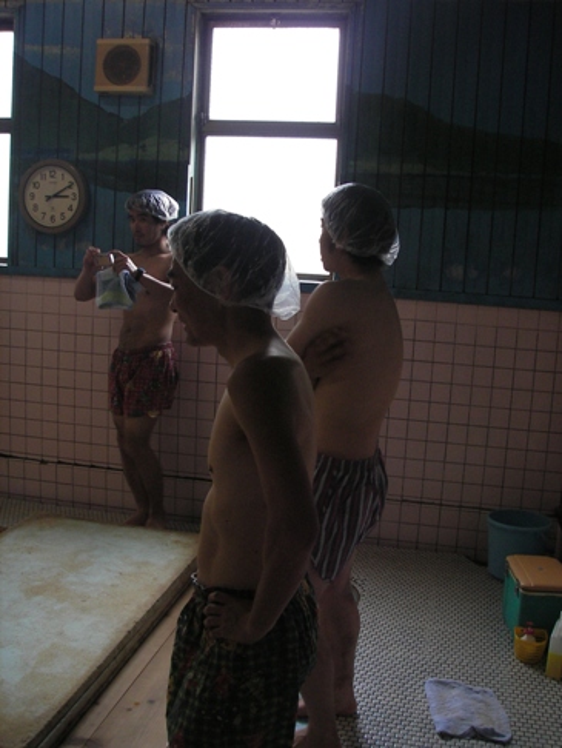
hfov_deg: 37.8
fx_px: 822
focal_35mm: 38
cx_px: 281
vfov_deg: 49.0
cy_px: 374
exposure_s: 1/25
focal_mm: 6.3
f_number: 3.3
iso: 100
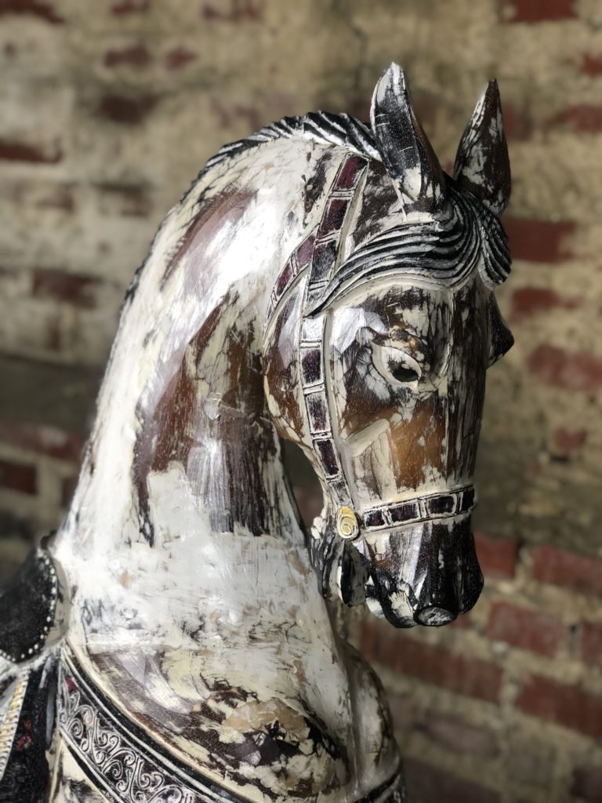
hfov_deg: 28.0
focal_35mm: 52
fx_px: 1206
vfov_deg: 36.8
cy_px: 402
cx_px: 301
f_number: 2.4
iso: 80
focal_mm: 6
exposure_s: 1/50
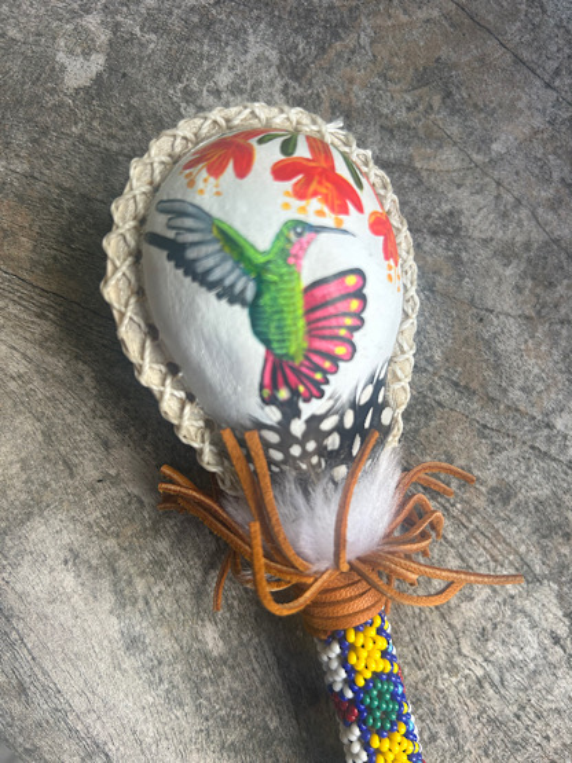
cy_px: 382
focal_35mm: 26
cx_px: 286
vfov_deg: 67.3
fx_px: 573
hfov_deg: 53.0
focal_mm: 5.7
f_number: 1.5
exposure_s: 1/687
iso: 50
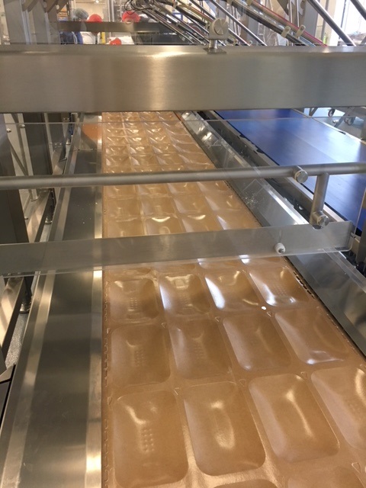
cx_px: 183
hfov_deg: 48.2
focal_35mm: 29
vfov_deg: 61.7
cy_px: 244
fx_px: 409
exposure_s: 1/33
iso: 160
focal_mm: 4.15
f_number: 2.2
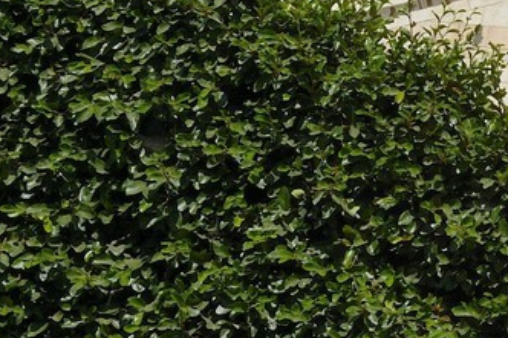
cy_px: -62
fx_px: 2313
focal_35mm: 164
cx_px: 1204
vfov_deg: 8.3
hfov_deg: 10.8
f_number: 13
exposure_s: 1/400
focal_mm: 34
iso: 200
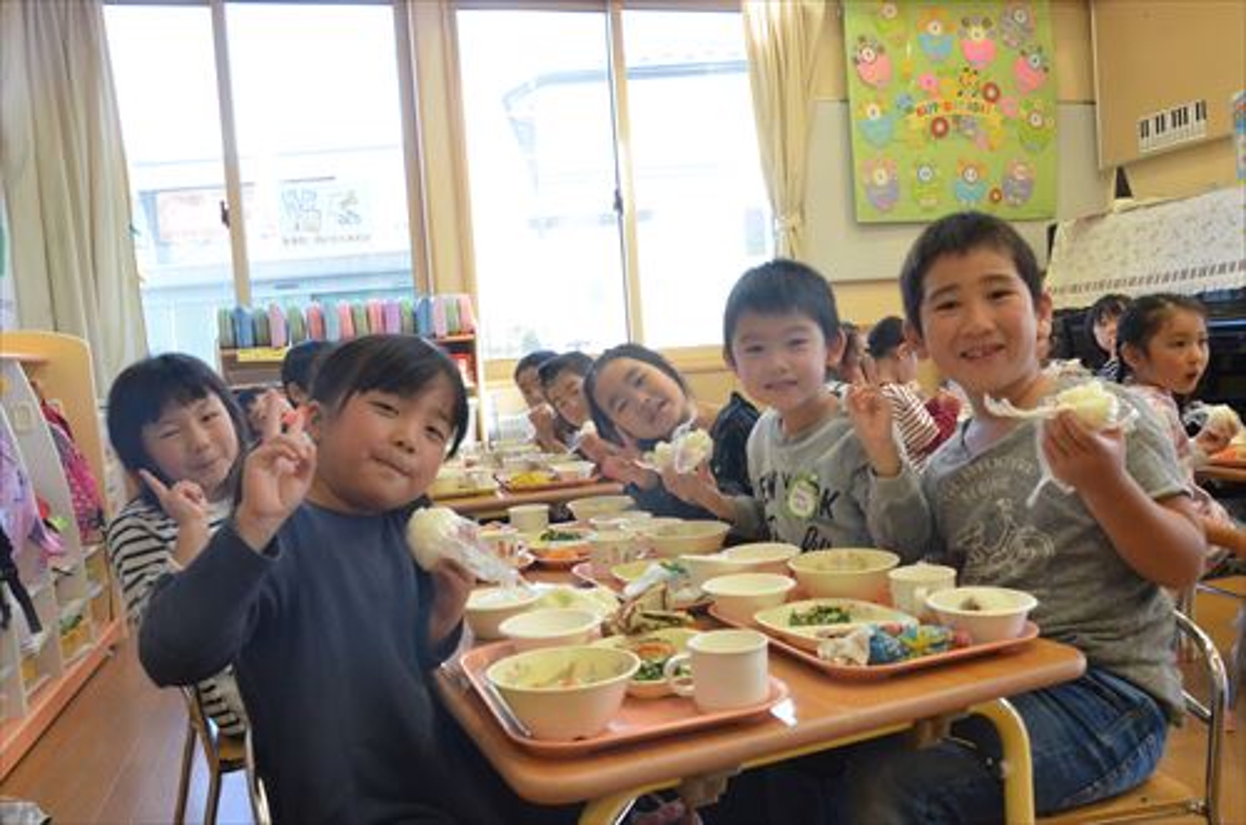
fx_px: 1036
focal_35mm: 30
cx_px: 623
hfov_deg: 62.0
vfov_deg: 43.4
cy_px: 412
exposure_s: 1/160
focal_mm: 20
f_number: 9
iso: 3200
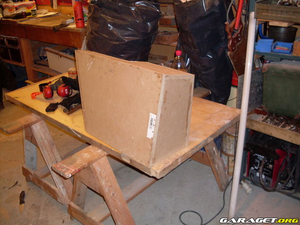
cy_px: 112
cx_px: 150
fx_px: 329
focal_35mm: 38
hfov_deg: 49.0
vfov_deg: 37.7
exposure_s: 1/45
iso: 100
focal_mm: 6.3
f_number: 2.8
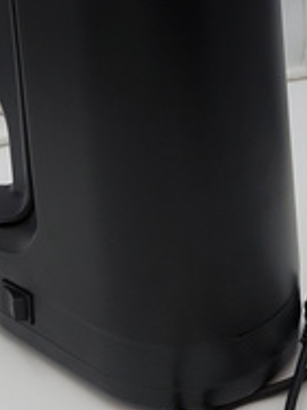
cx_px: 207
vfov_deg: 23.5
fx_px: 946
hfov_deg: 18.4
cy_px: 11
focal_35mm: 80
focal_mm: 5.23
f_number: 1.8
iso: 40
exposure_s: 1/227
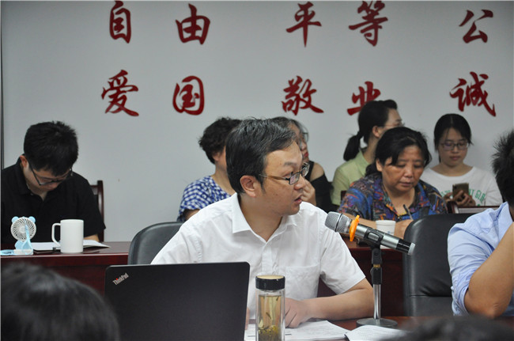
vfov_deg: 13.0
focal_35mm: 105
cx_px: 257
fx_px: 1497
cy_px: 170
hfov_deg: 19.5
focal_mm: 70
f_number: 5.3
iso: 1250
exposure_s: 1/80
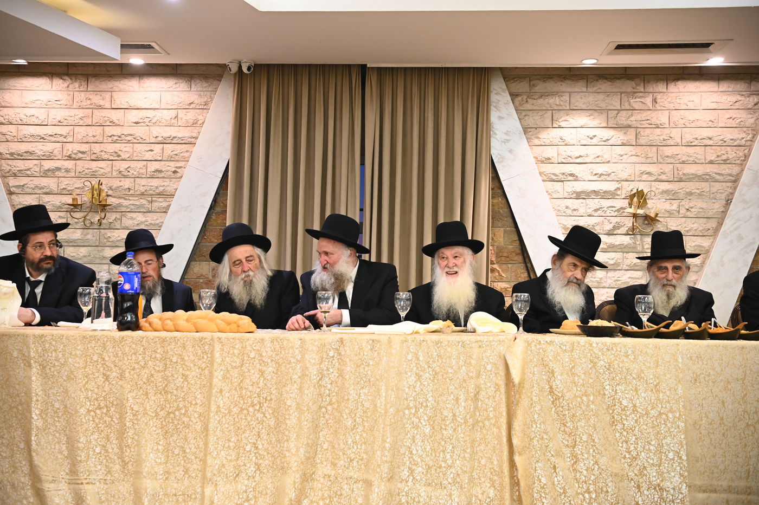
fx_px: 801
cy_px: 252
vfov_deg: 35.0
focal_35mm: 38
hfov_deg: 50.7
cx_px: 380
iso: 1600
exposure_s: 1/125
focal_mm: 38
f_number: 4
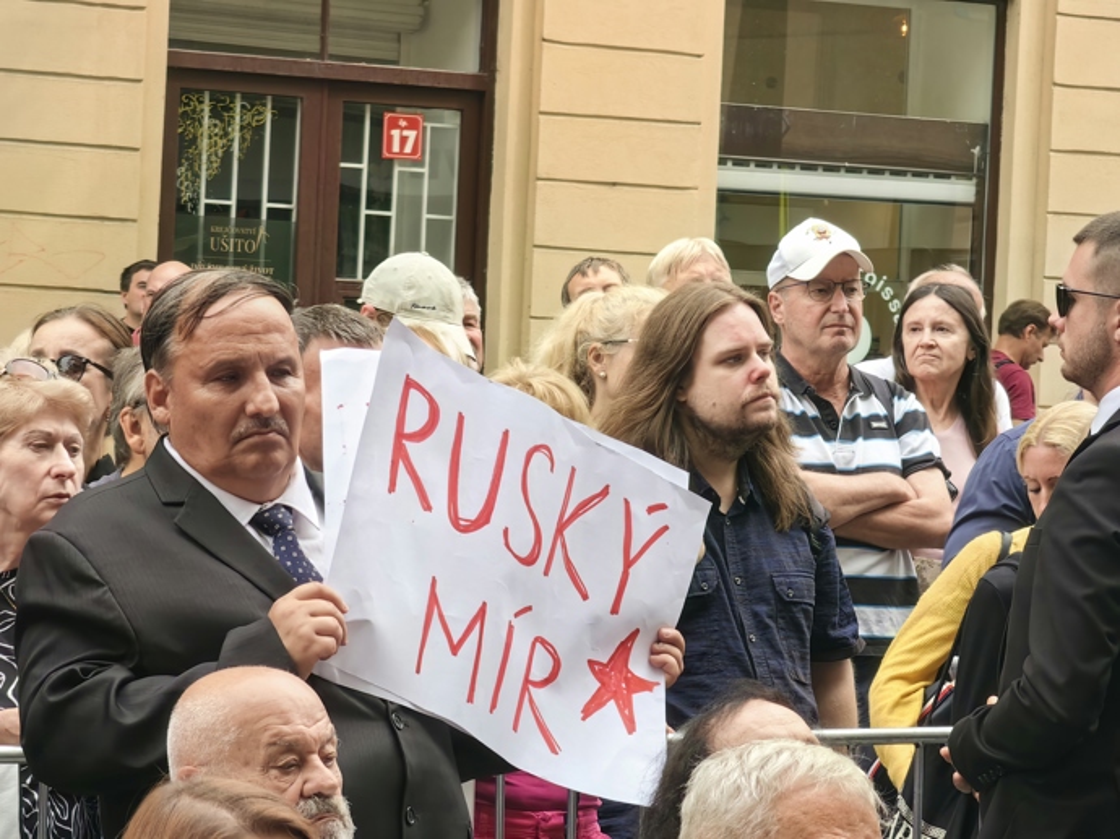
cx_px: 560
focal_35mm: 192
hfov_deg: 10.3
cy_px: 420
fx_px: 6210
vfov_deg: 7.7
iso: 64
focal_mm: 16.85
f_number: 3.5
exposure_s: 1/100
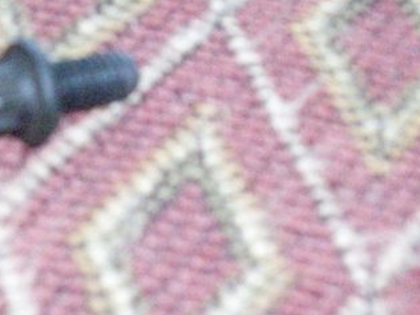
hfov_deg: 20.8
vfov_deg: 15.9
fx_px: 1128
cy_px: 104
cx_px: 84
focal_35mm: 93
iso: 800
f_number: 3.2
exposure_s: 1/147
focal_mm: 7.1
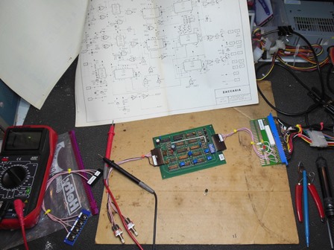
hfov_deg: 69.4
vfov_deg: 54.9
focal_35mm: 25
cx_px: 167
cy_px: 125
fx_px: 241
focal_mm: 4.5
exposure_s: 1/30
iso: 125
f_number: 3.2
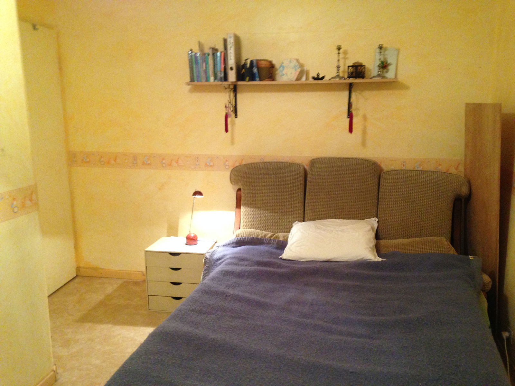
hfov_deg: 55.4
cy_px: 193
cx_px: 258
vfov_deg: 42.9
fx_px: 491
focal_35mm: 33
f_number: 2.4
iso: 320
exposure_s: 1/20
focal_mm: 4.12
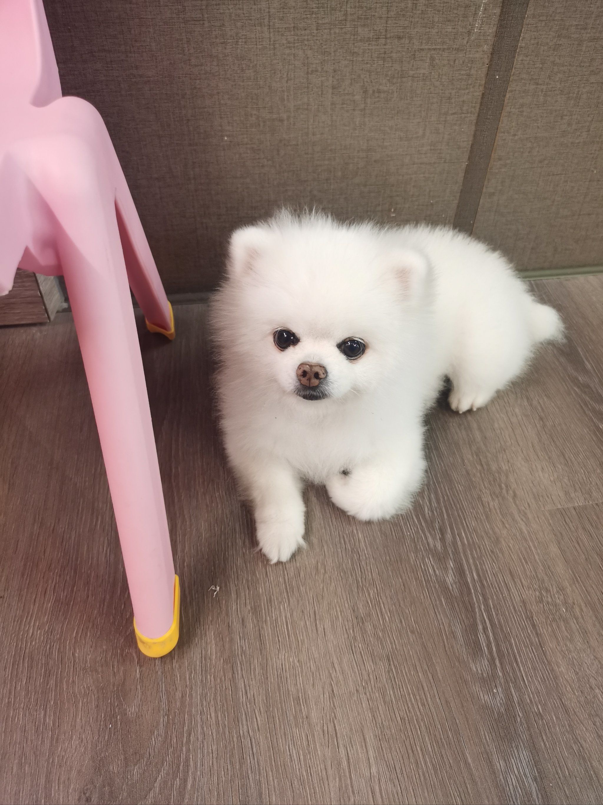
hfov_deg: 51.4
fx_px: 627
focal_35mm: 27
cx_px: 302
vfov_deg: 65.3
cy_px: 402
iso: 400
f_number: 1.8
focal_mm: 5.58
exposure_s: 1/60.2
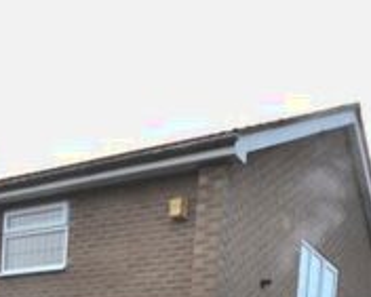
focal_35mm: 56
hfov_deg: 33.5
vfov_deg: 21.5
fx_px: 615
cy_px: 477
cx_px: 171
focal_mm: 10
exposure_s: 1/125
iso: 100
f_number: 5.6
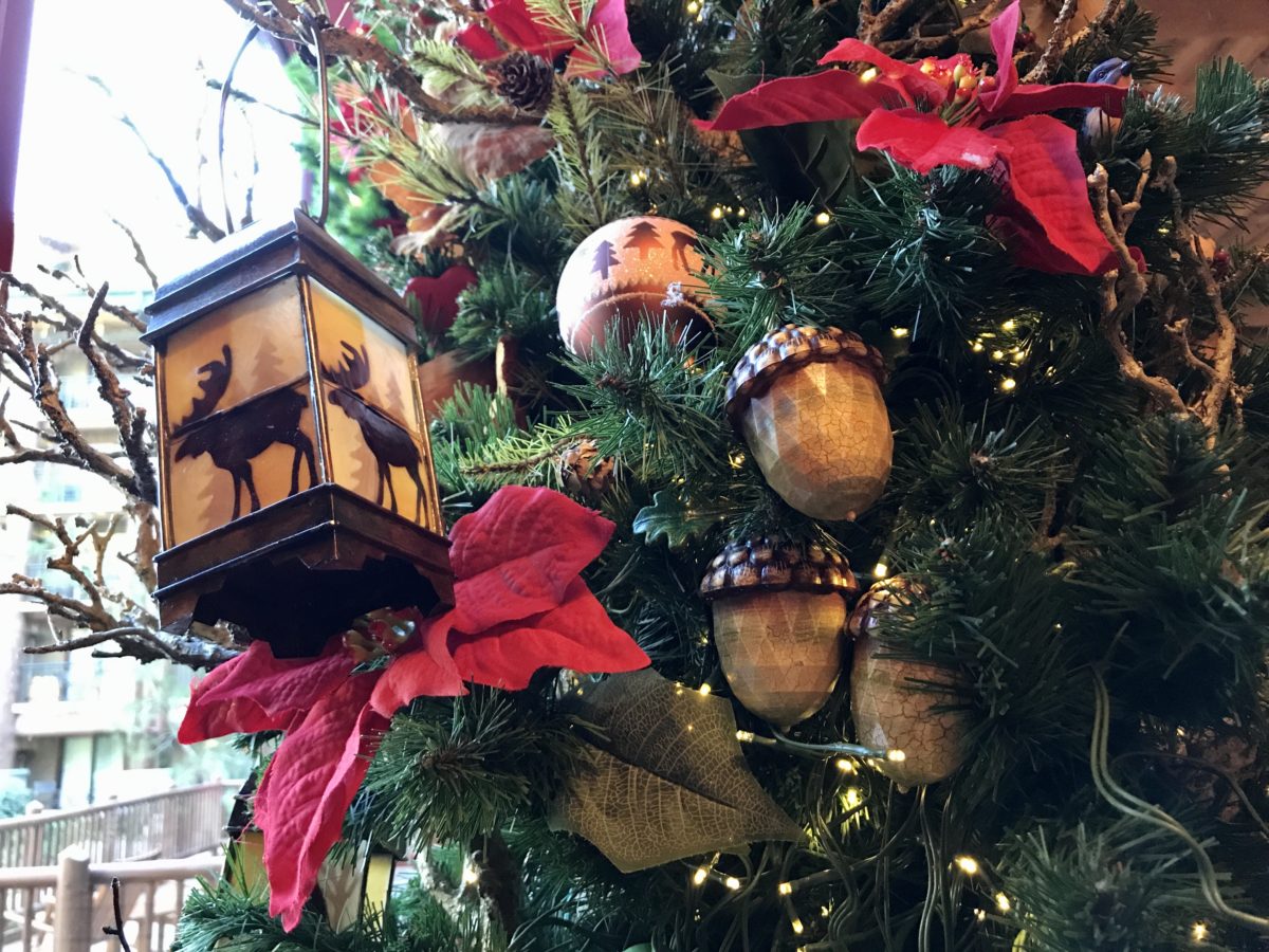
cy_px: 476
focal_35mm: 28
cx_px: 634
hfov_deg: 63.4
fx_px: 1026
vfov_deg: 49.7
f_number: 1.8
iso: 100
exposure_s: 1/15
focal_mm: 3.99
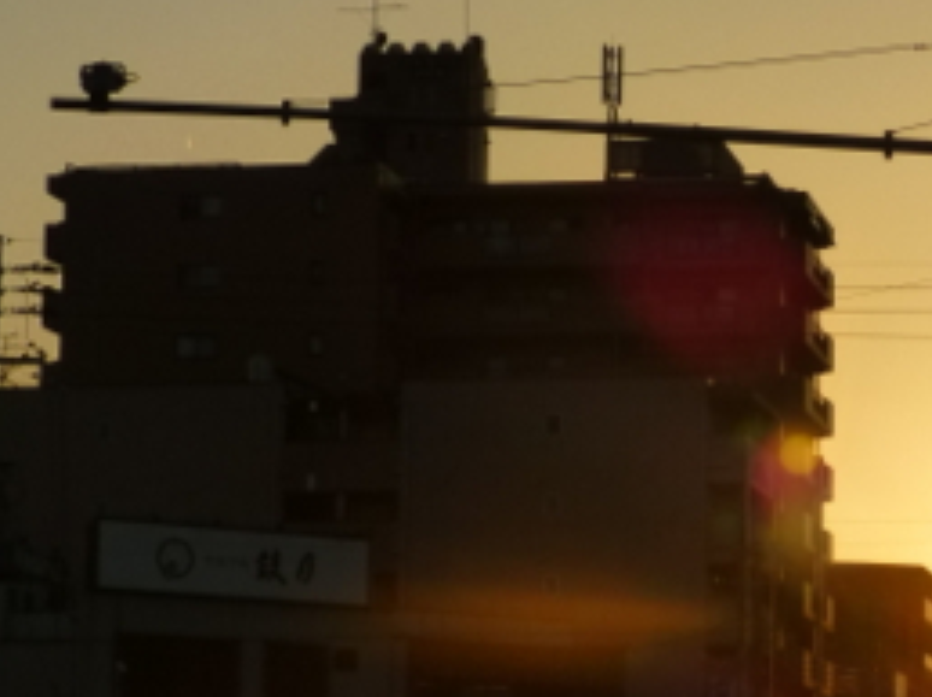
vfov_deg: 10.9
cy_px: 567
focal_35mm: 135
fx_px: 3631
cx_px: 993
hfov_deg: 14.3
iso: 160
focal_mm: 10.3
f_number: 5.6
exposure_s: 1/2000
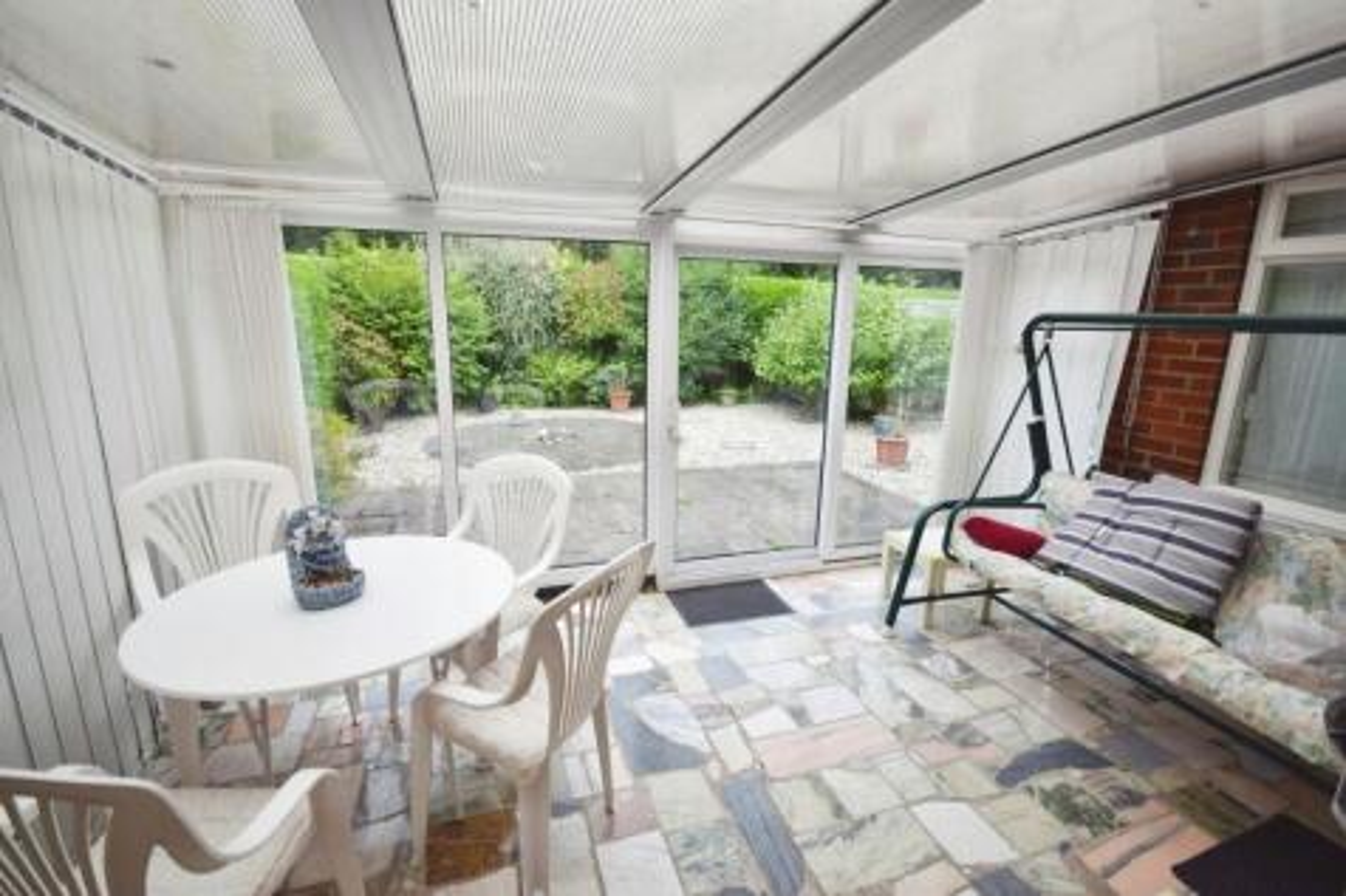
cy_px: 448
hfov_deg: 95.0
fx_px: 617
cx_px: 673
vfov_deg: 72.0
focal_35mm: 16
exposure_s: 1/100
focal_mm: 11
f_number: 5
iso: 400
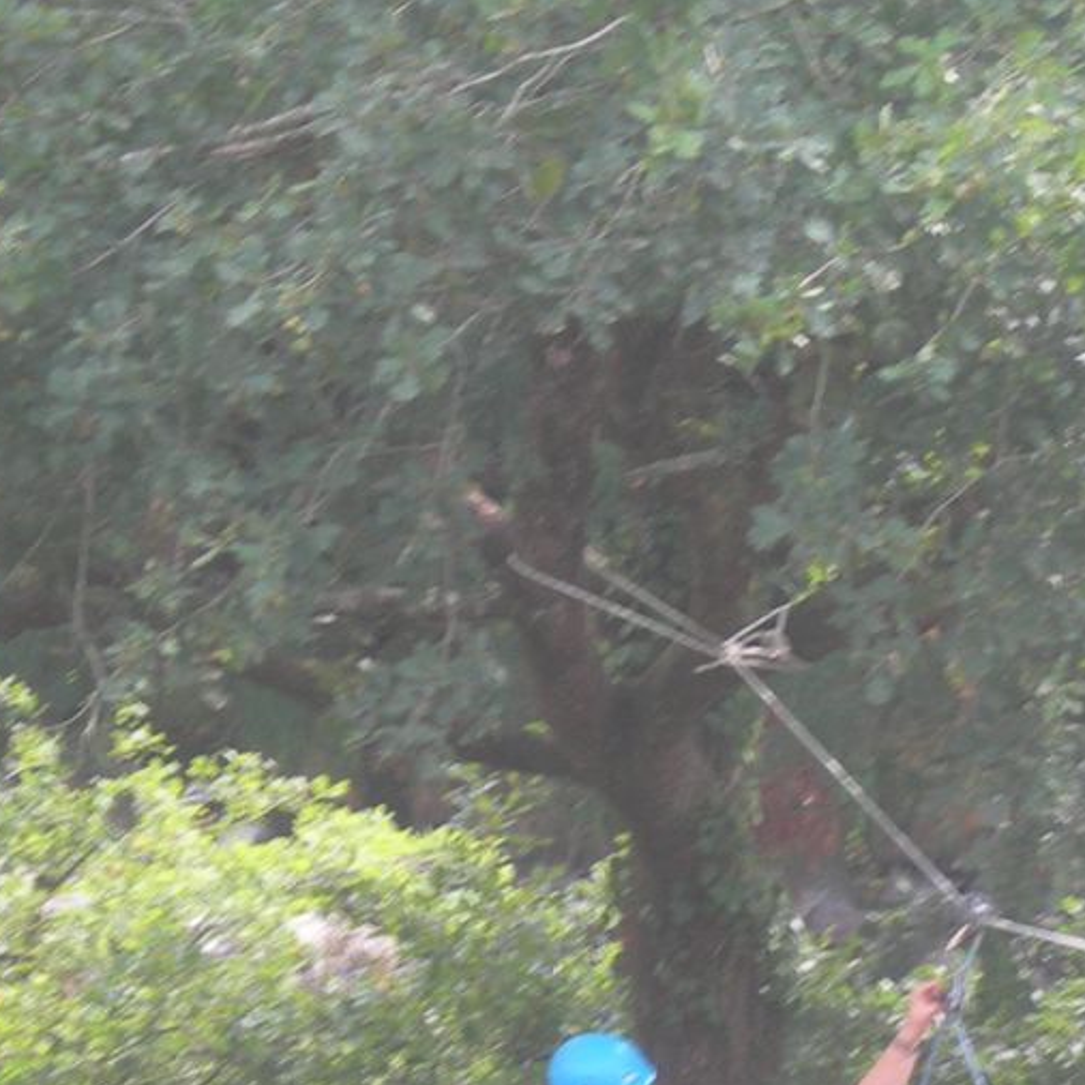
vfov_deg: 5.8
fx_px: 10745
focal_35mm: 303
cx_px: 1068
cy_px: 1027
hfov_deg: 5.8
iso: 50
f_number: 4.9
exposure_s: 1/57.1
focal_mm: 23.4
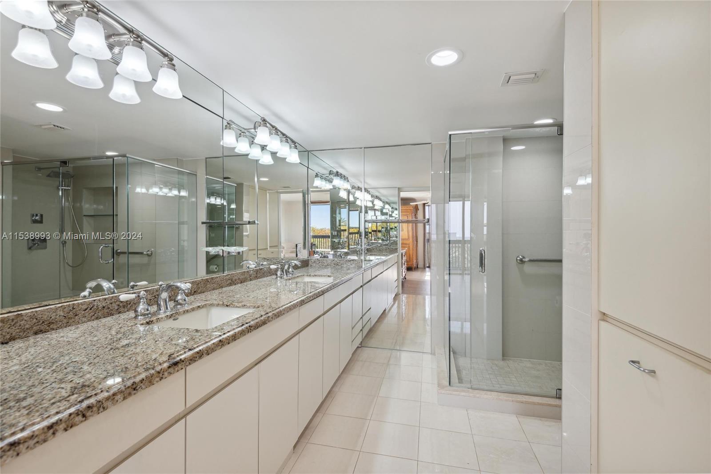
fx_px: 316
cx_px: 356
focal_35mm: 16
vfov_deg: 73.8
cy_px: 237
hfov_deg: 96.7
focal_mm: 16
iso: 250
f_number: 8
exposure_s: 1/50
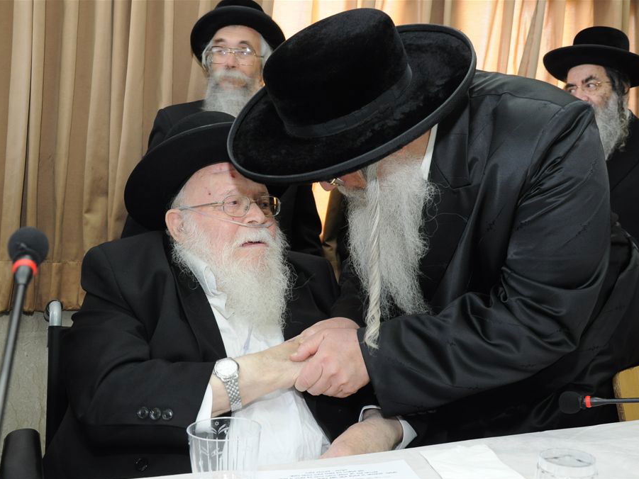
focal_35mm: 36
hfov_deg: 51.3
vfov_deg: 39.7
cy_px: 240
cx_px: 338
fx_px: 665
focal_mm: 22
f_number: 5.6
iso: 800
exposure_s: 1/50
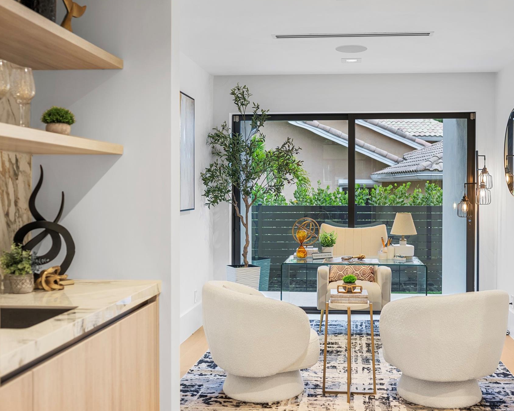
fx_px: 608
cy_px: 205
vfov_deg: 37.3
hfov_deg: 45.6
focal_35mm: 40
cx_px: 307
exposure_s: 1/3
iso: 64
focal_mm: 35
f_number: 3.5
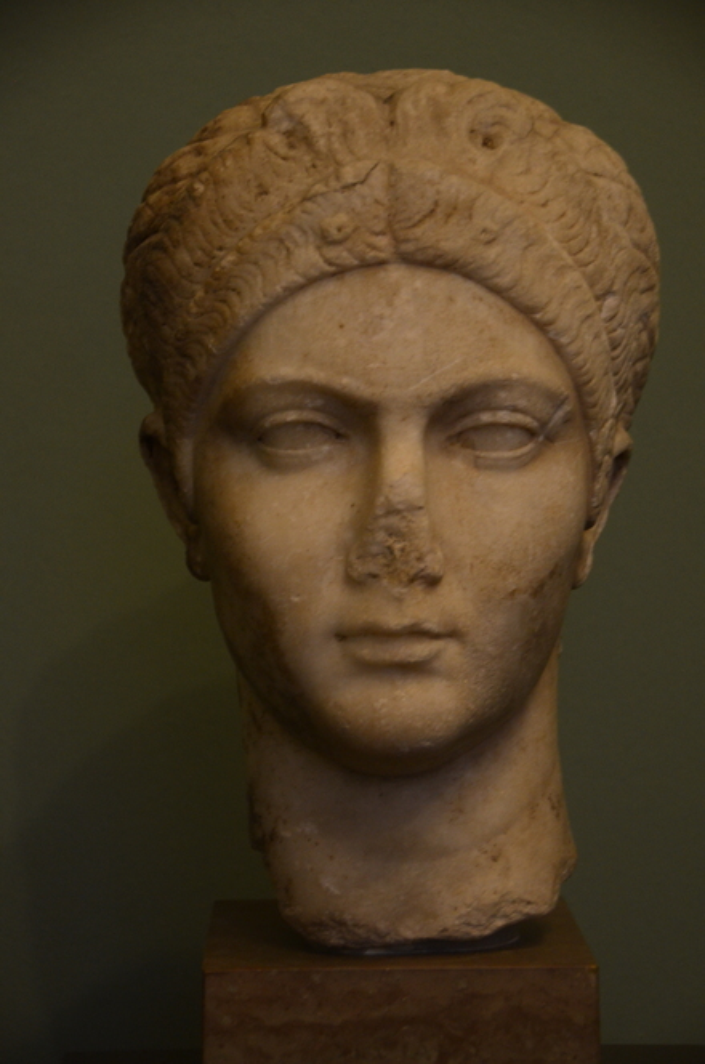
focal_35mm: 112
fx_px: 3318
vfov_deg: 18.2
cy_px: 532
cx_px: 352
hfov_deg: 12.1
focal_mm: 75
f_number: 5
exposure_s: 1/8
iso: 1250
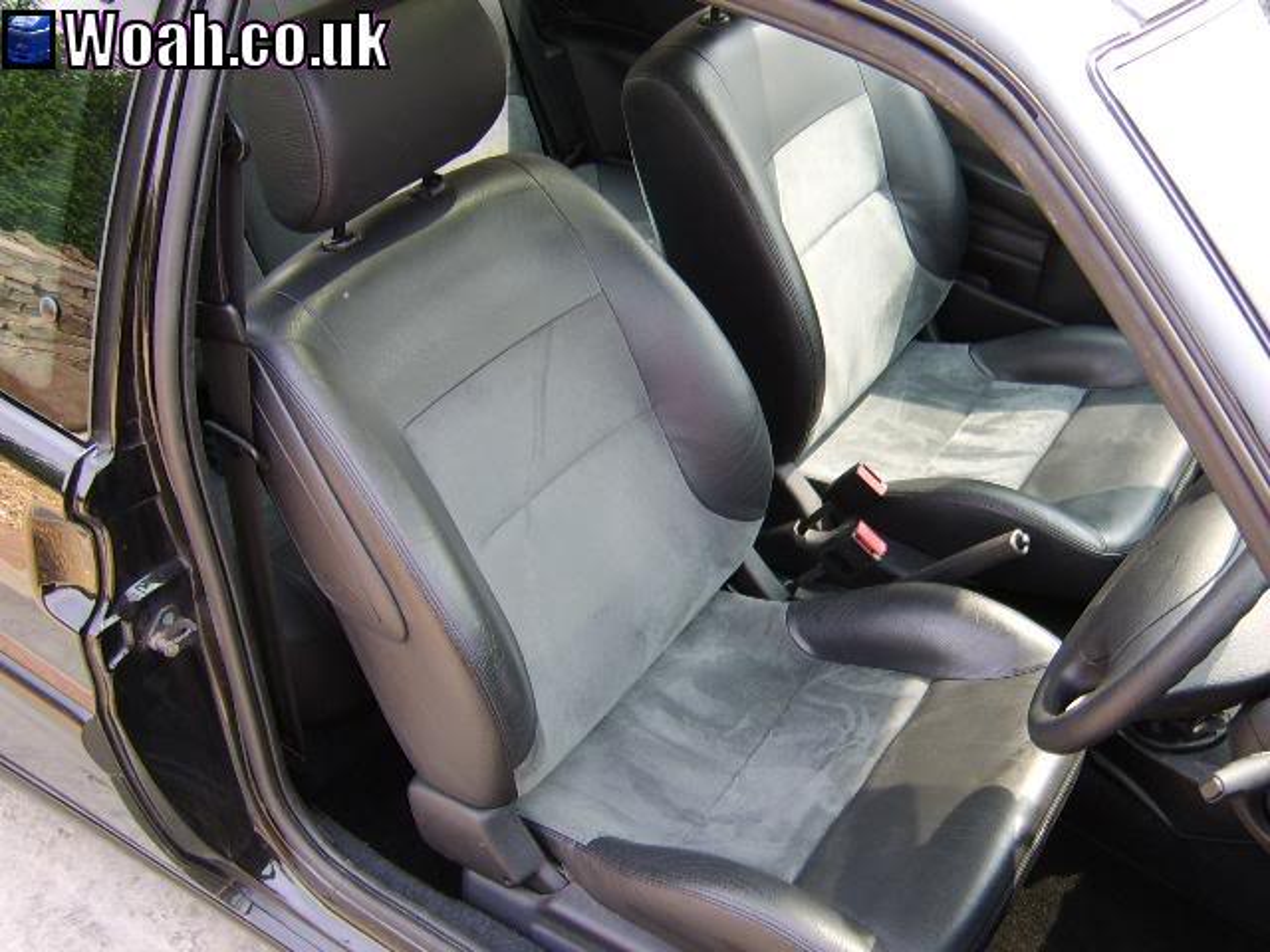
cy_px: 476
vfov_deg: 45.4
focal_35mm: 31
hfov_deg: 58.4
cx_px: 635
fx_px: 1137
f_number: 2.7
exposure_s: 1/136
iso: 71
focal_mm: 8.13
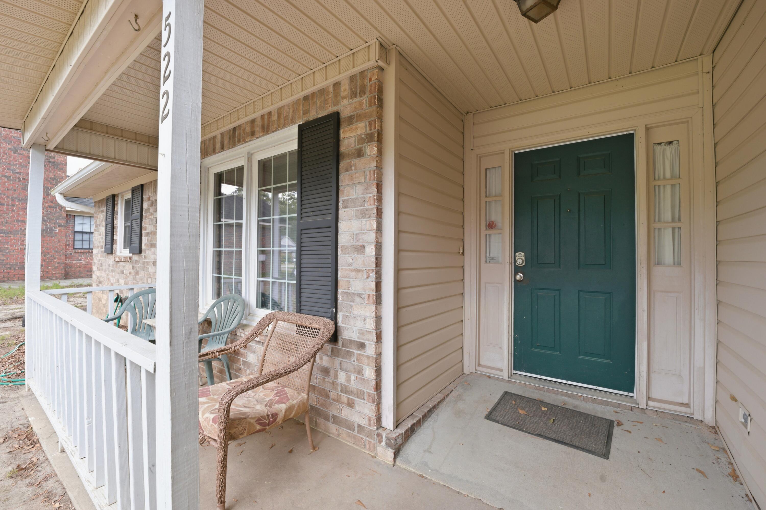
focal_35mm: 14
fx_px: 298
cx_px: 383
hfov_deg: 104.3
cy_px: 255
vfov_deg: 81.2
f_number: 8
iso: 250
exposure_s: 1/25
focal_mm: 14
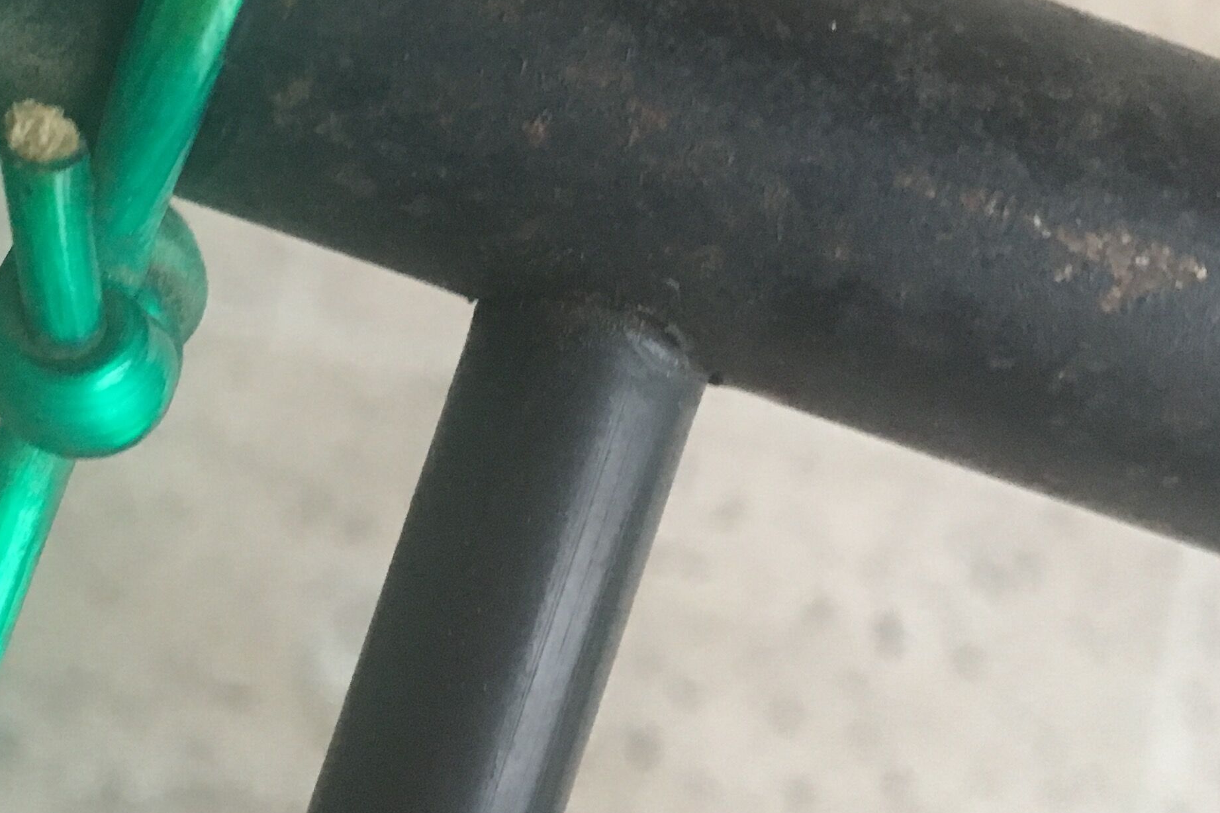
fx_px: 2236
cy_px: -20
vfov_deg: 19.9
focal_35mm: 66
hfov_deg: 30.1
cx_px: 345
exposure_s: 1/33
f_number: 2.2
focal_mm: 4.15
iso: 250
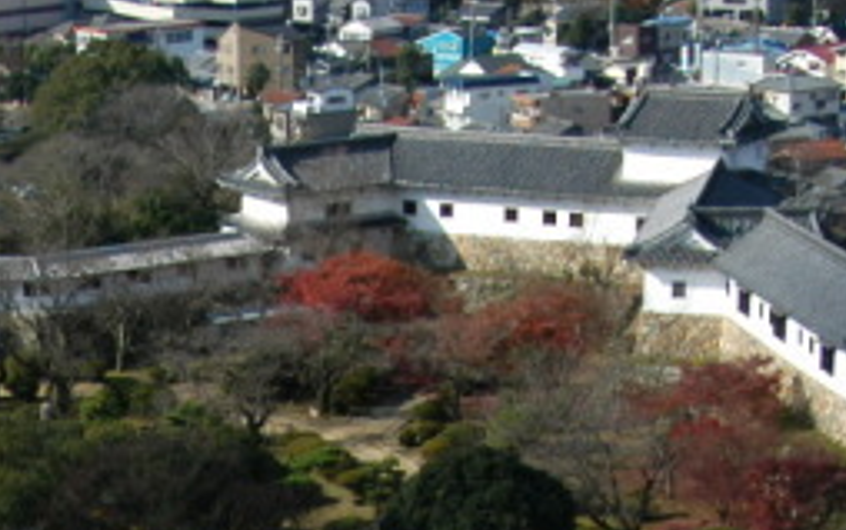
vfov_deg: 8.6
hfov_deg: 13.9
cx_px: -27
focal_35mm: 148
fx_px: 3414
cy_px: 835
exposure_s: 1/250
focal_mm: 24
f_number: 8
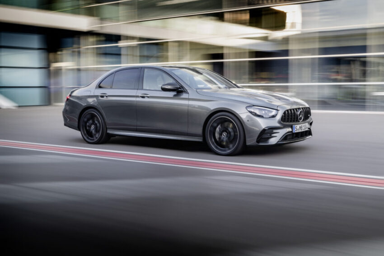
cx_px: 192
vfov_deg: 28.1
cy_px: 128
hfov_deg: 41.1
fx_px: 512
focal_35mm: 48
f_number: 22
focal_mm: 48
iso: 200
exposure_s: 4
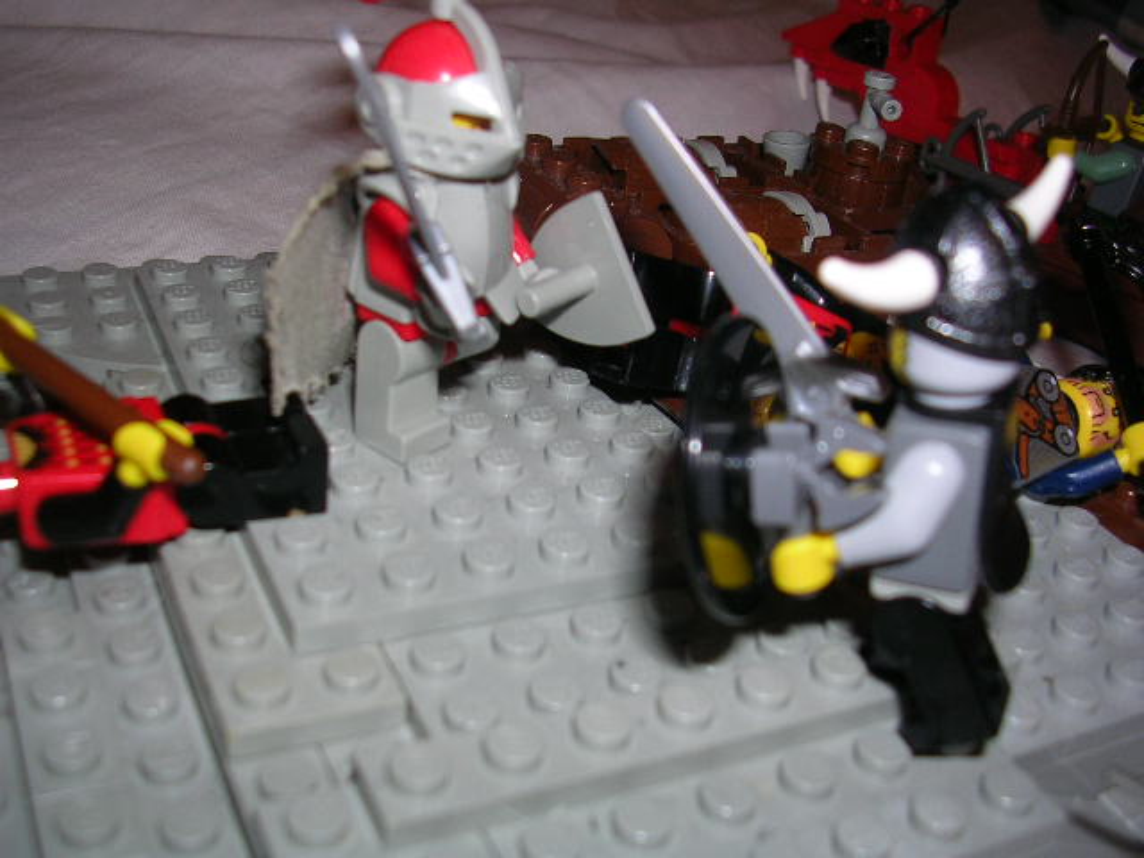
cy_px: 429
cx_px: 572
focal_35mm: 38
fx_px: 1256
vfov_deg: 37.7
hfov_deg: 49.0
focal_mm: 5.8
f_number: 2.8
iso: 50
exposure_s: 1/60.1
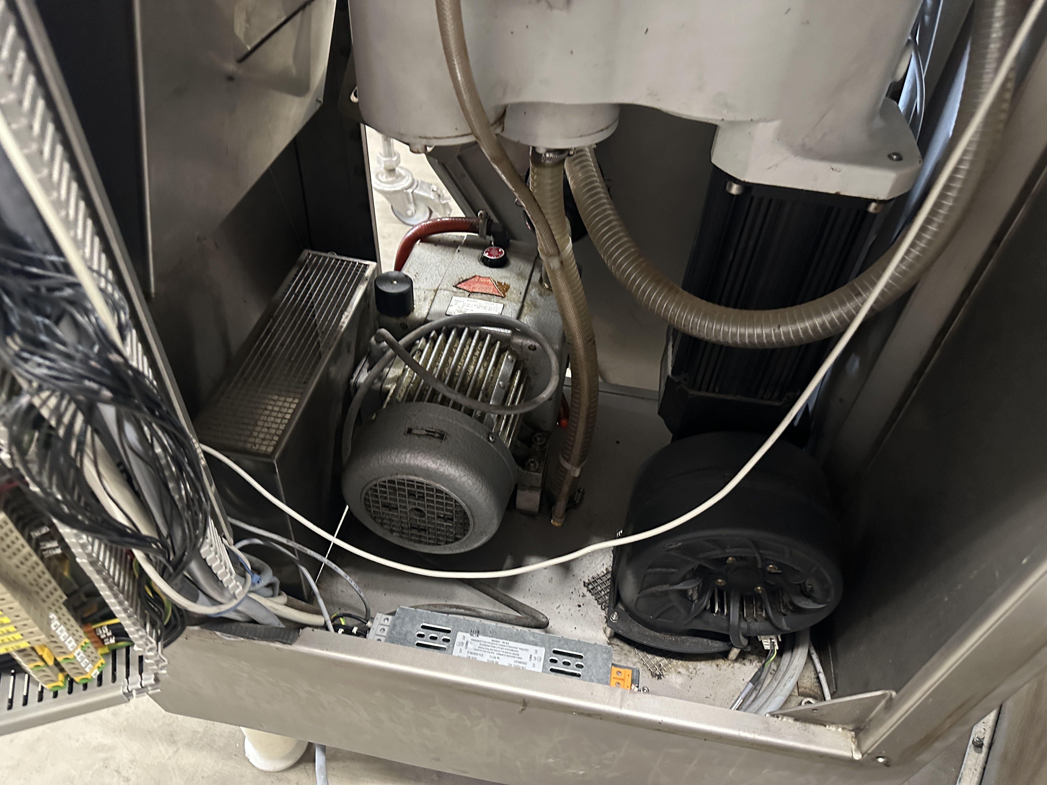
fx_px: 726
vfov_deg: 56.8
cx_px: 524
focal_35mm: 24
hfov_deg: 71.6
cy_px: 392
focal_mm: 6.86
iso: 1000
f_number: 1.78
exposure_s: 1/33
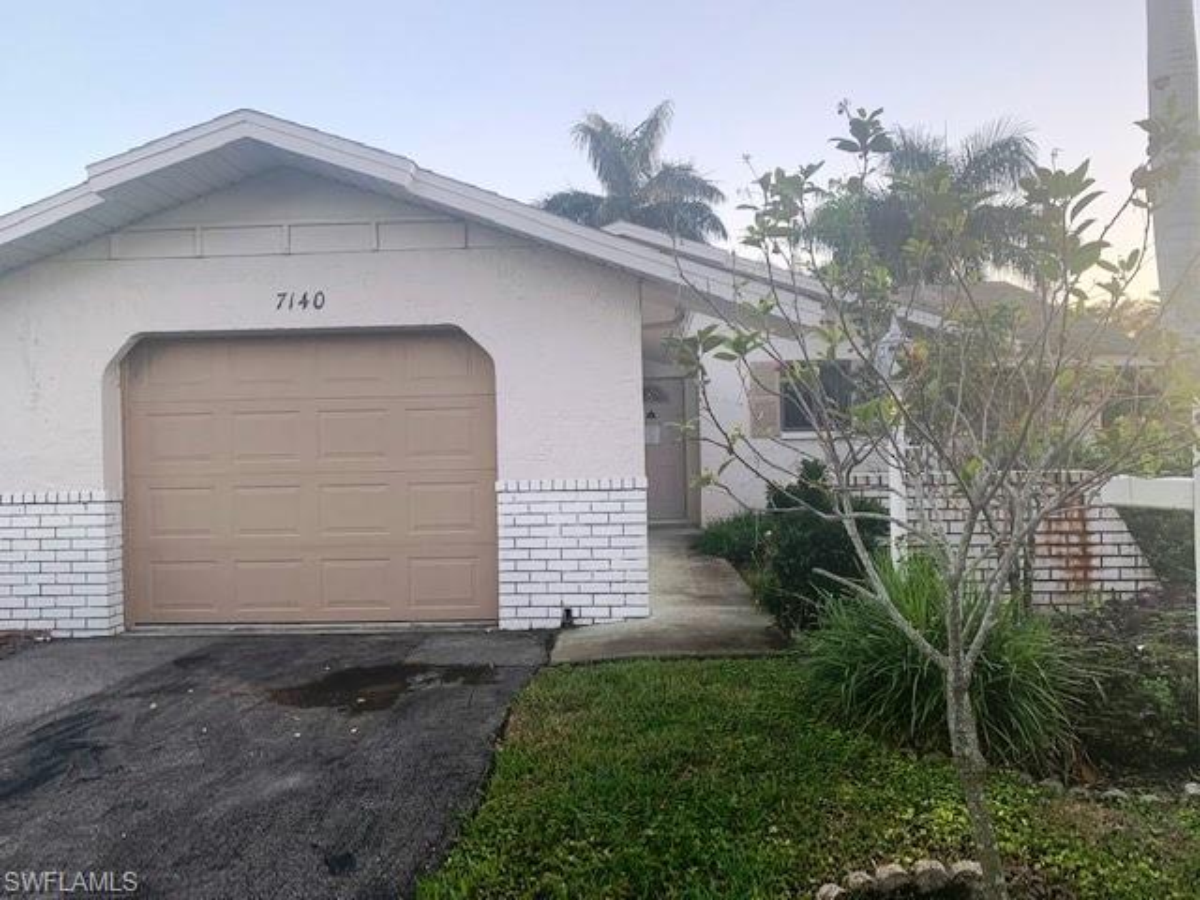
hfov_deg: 67.3
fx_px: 901
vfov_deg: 53.1
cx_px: 600
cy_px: 450
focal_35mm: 26
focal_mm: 4.25
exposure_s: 1/121
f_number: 1.8
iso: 50
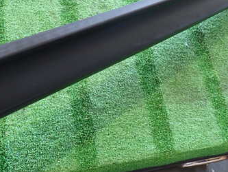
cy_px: 39
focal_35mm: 45
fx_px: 297
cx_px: 112
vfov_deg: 31.5
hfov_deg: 42.1
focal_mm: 4.5
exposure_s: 1/40
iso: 200
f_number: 2
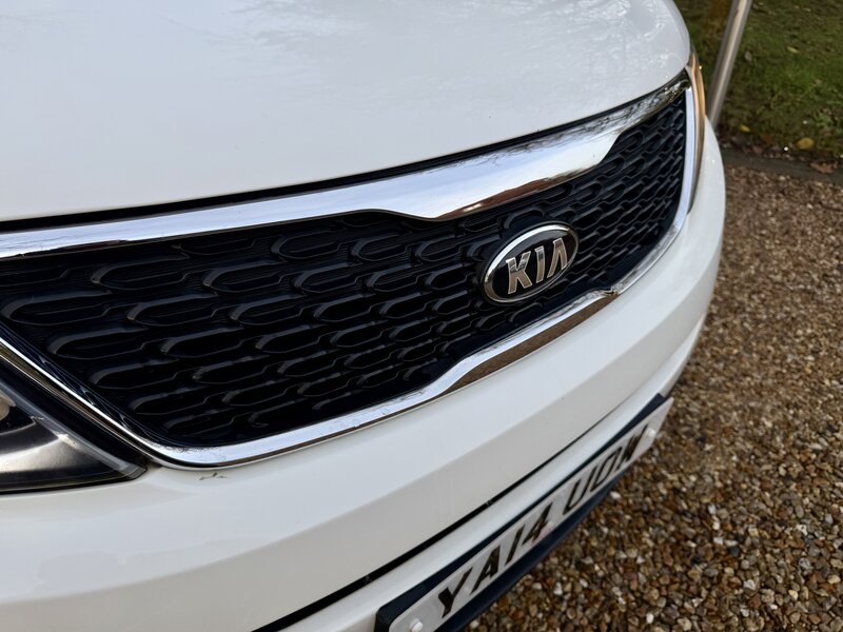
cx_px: 422
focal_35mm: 24
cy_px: 316
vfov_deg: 56.8
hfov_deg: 71.6
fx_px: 584
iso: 80
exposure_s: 1/507
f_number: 1.78
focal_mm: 6.76
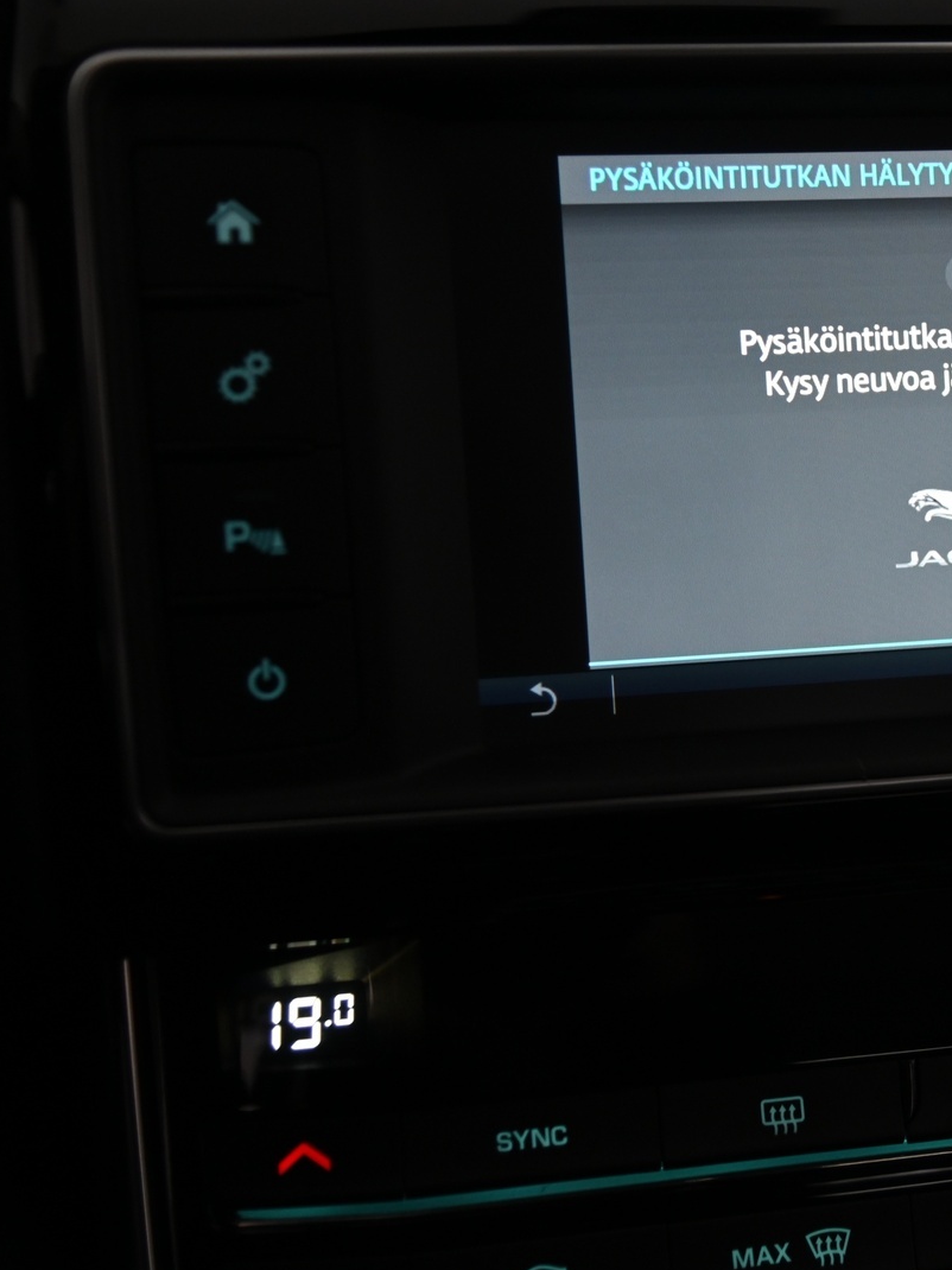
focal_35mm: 70
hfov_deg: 20.4
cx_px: 913
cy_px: 636
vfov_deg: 27.8
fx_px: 2568
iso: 2000
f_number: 4
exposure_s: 1/125
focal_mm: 48
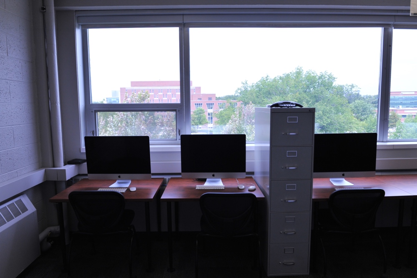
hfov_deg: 69.4
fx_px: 301
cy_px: 139
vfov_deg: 49.5
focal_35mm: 26
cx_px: 208
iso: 1000
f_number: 8
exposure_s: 1/250
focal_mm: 26
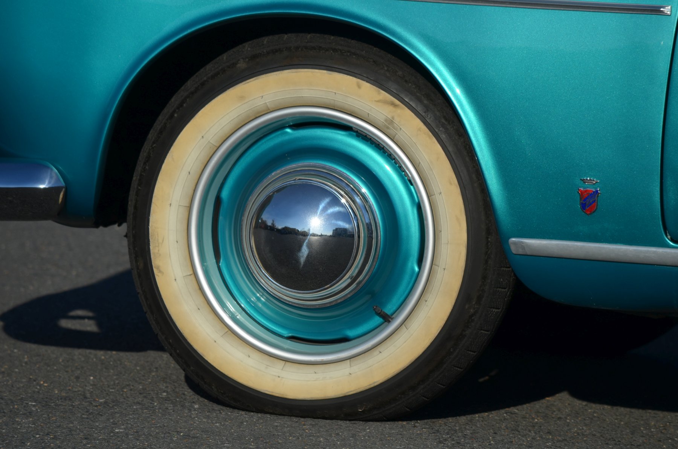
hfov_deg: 4.9
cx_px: 339
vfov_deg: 3.3
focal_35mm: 420
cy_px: 224
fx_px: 7893
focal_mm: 280
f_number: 8
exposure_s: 1/1000
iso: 140
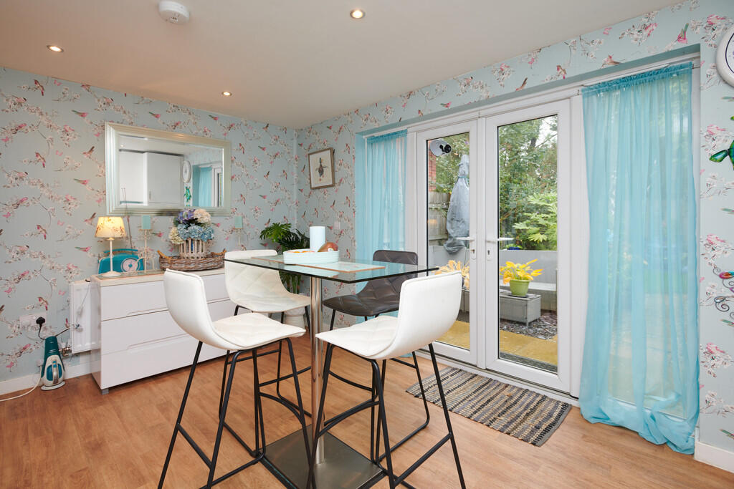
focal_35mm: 17
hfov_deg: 93.3
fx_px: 347
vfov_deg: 70.5
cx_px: 367
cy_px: 244
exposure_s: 1/60
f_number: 8
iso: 400
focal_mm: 17
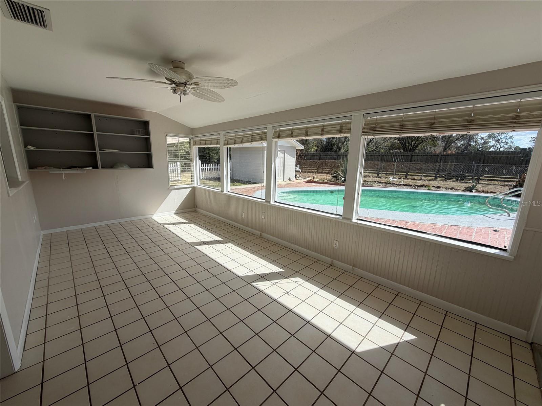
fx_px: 219
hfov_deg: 102.1
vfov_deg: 85.7
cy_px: 203
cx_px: 271
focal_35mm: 14
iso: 40
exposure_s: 1/574
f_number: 2.2
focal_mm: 2.22
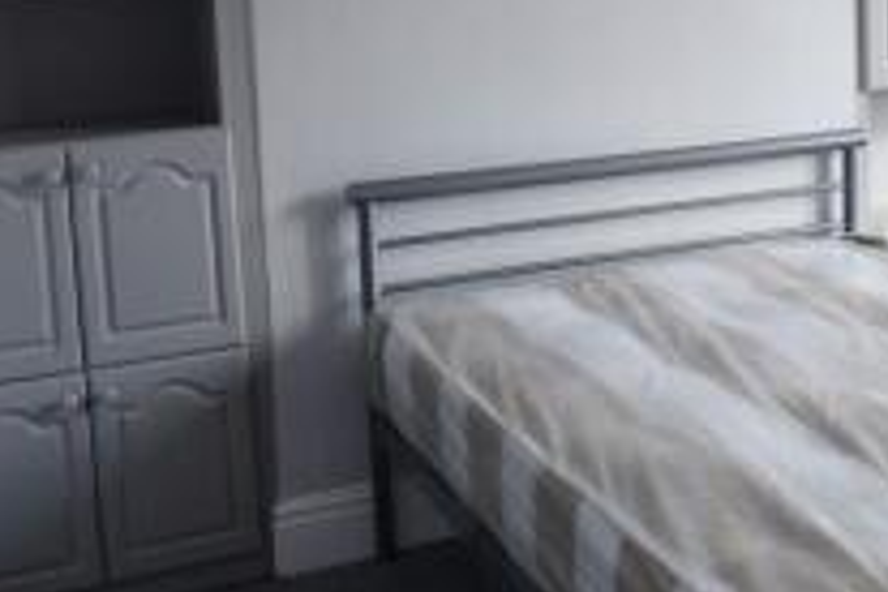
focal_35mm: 62
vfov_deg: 21.4
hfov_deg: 30.6
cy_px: 45
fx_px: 1529
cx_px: 837
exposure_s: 1/125
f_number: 5.6
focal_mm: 18
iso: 400
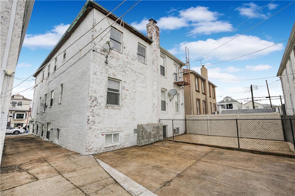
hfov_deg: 96.8
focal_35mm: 16
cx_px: 148
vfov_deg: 73.7
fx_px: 131
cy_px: 98
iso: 100
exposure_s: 1/125
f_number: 8
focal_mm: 16
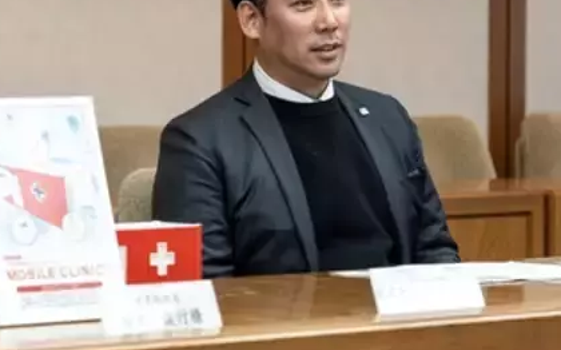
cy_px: 119
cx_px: 252
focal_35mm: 223
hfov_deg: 9.4
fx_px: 3408
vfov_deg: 5.9
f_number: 4
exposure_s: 1/200
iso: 500
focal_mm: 102
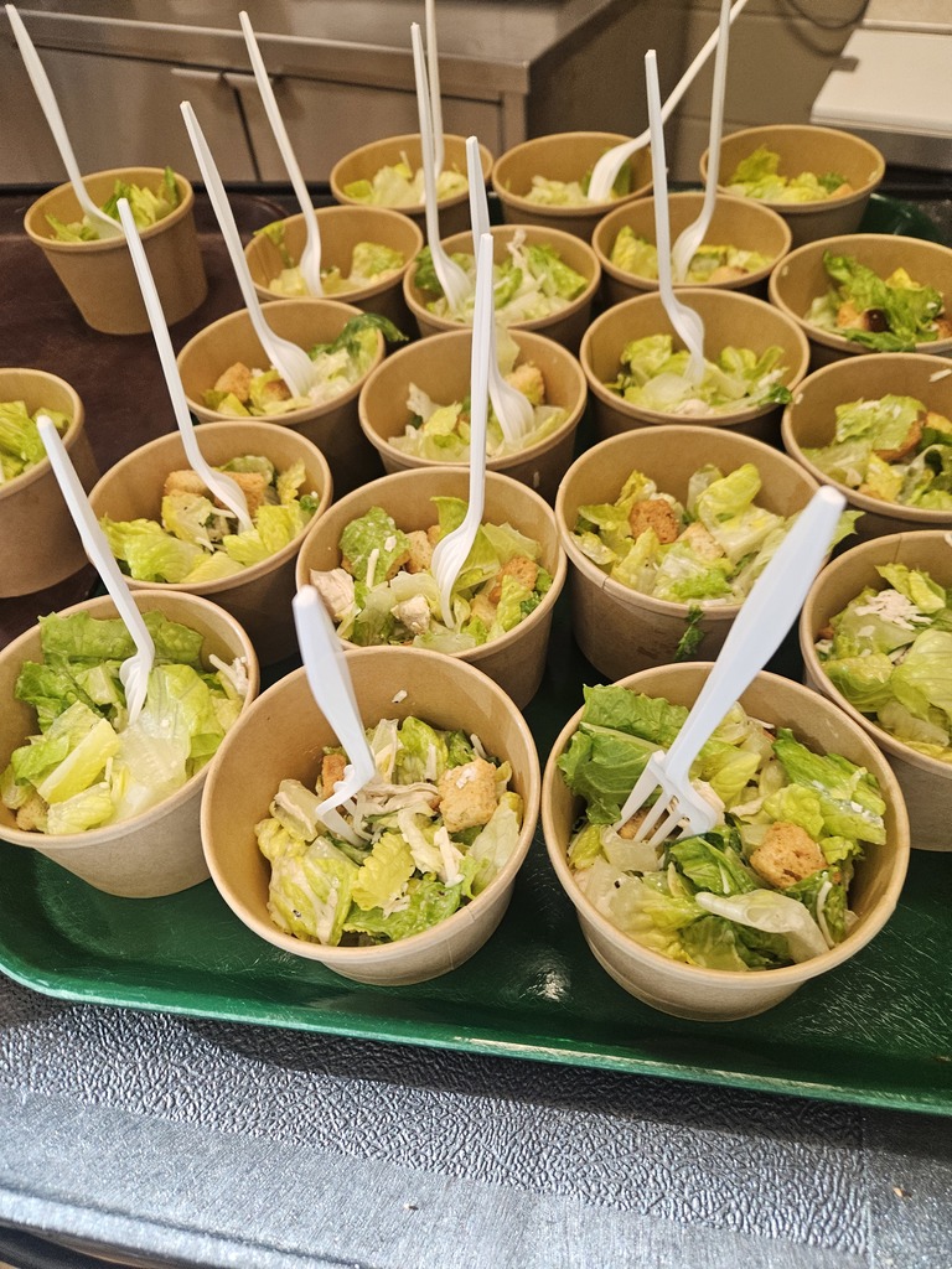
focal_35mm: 23
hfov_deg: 58.9
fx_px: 843
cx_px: 476
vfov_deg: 73.9
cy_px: 634
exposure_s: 1/120
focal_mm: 5.4
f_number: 1.8
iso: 320
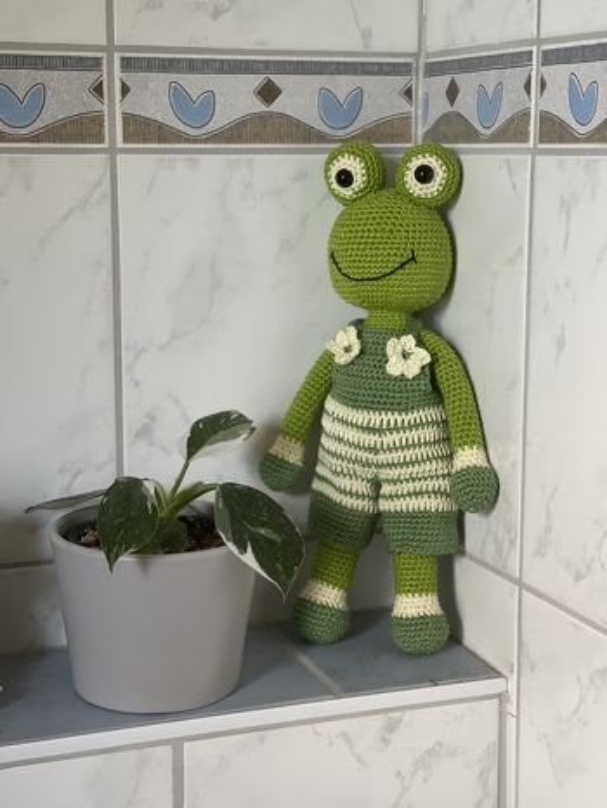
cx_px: 304
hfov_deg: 23.0
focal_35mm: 64
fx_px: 1495
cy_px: 404
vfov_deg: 30.3
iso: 250
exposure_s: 1/78
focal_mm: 7.5
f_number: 2.2
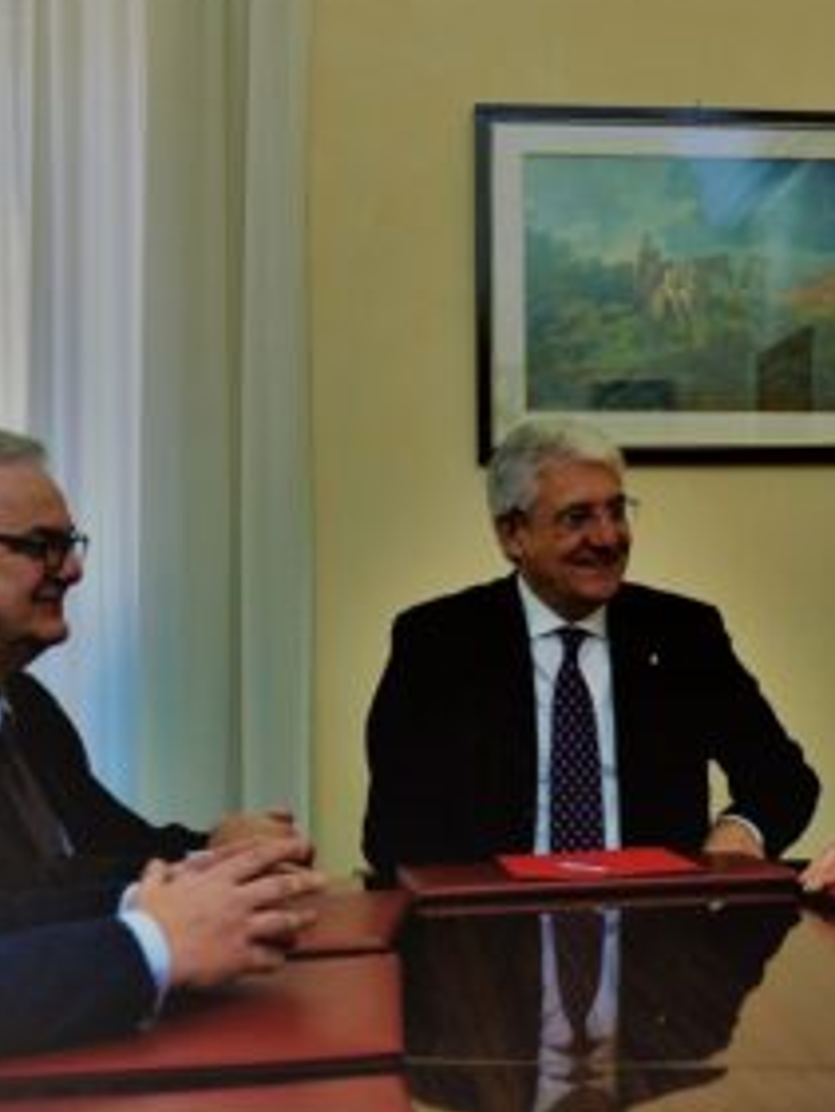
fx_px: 2314
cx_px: 689
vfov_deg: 27.0
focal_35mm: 72
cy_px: 536
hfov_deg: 20.2
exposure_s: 1/125
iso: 1250
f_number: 5.6
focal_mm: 34
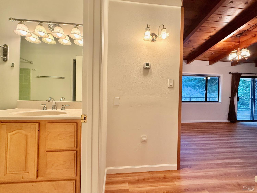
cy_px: 96
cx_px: 128
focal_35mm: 14
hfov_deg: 102.1
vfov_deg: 85.6
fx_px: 104
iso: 250
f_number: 2.2
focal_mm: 2.22
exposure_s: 1/120
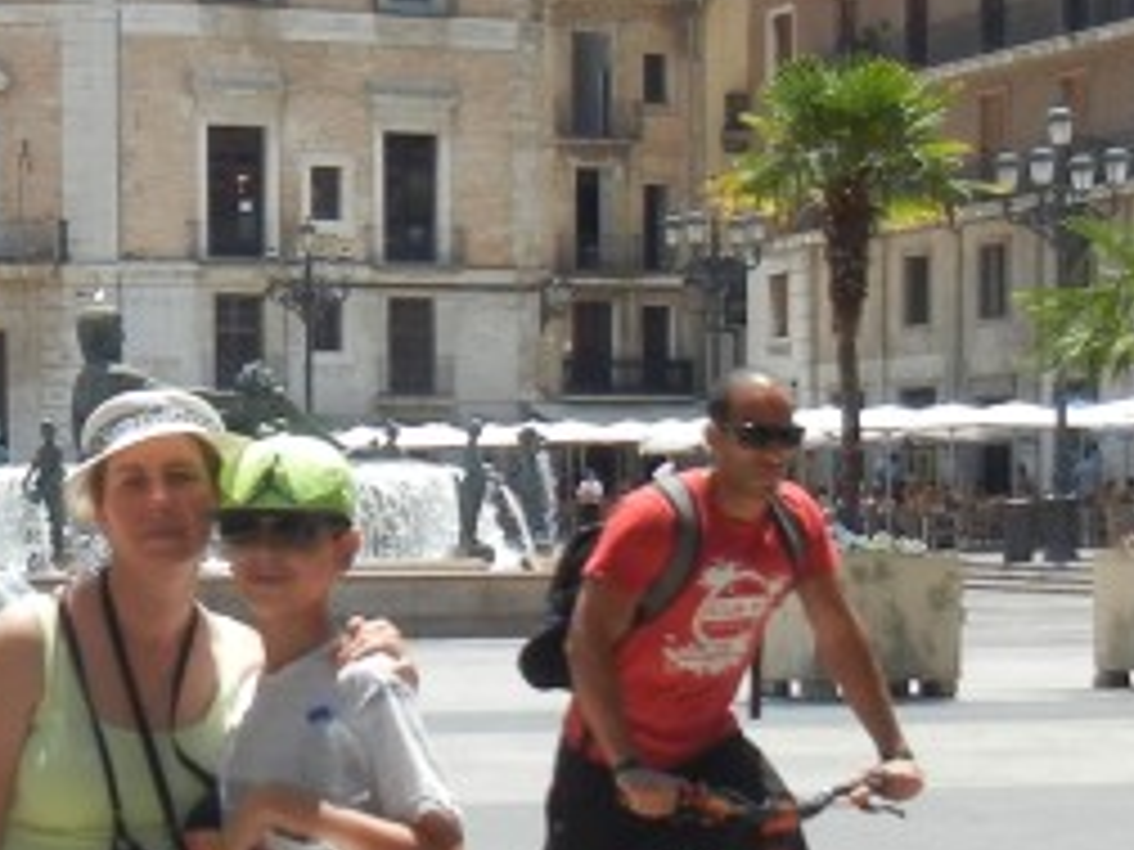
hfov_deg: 16.0
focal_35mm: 122
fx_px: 3997
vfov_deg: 12.1
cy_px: 666
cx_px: 148
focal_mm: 5.4
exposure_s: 1/253
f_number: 7
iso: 160
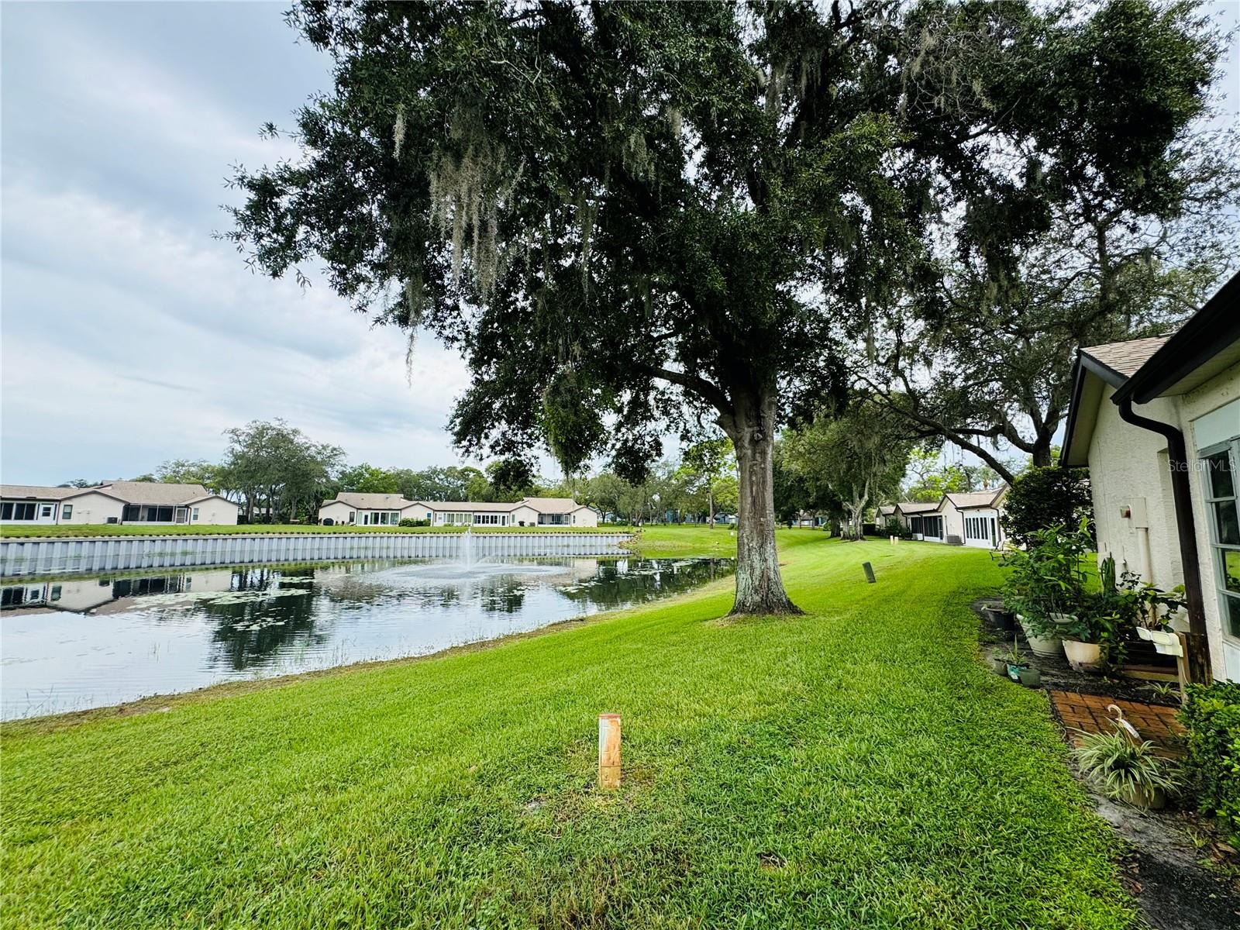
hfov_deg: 102.1
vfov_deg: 85.7
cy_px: 465
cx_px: 620
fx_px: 502
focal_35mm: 14
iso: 40
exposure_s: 1/448
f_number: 2.2
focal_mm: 2.22
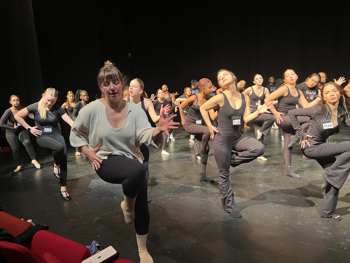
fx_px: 263
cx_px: 175
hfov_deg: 67.3
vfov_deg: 53.1
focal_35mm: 26
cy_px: 132
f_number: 1.5
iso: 160
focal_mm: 5.7
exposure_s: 1/60
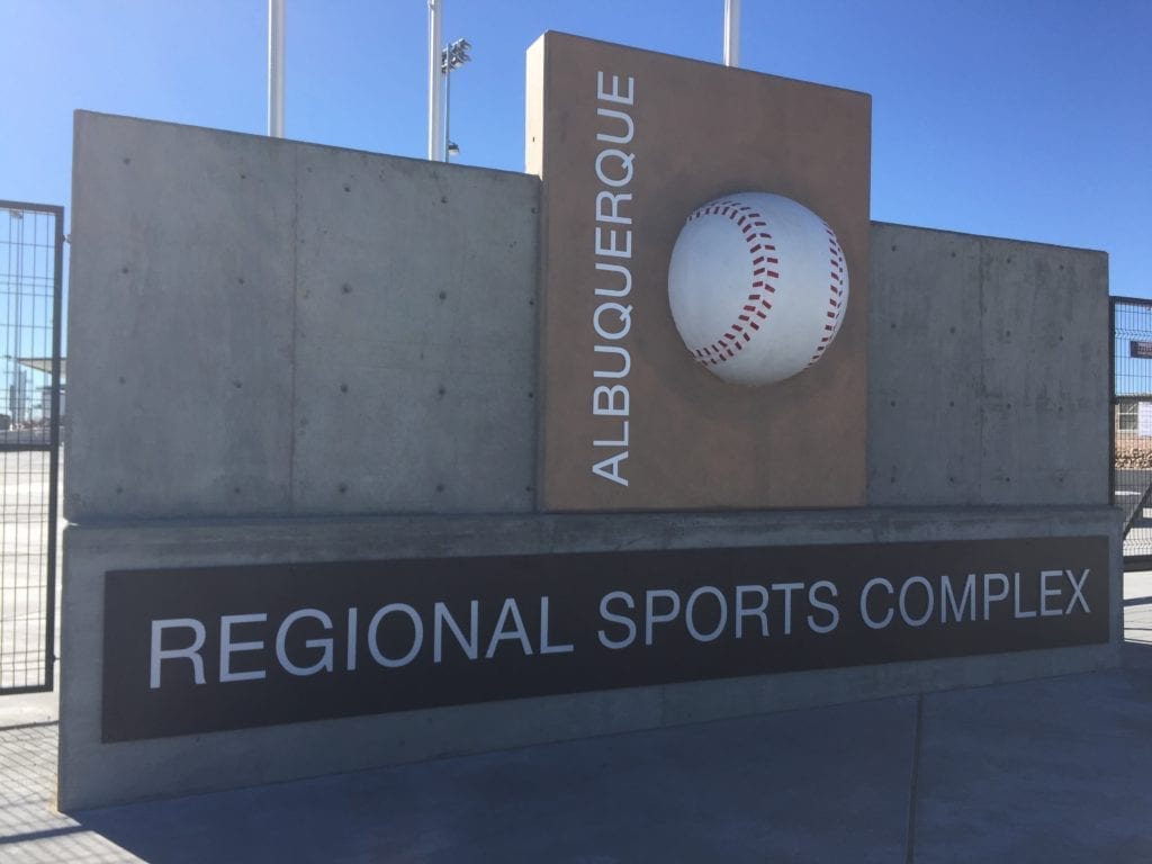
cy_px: 432
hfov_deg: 61.7
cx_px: 576
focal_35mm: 29
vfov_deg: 48.2
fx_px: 965
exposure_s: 1/1464
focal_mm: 4.15
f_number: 2.2
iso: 32
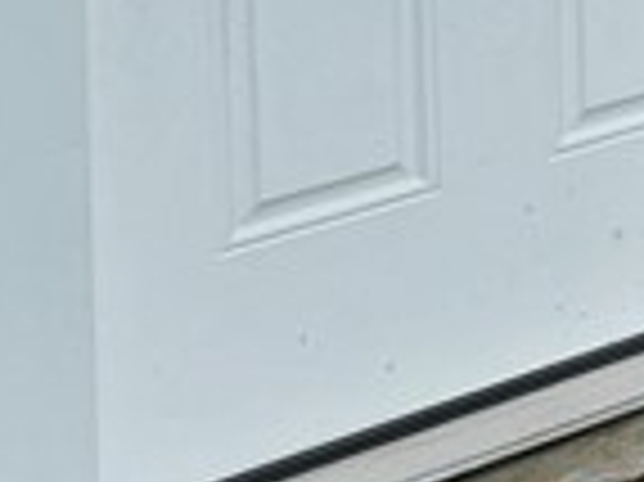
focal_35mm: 165
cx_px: 1991
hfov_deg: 9.3
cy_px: -842
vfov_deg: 8.0
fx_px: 3067
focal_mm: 5.54
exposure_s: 1/857
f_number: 1.8
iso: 25
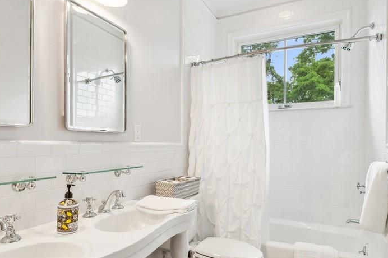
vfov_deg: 55.6
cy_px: 177
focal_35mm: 22
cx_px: 189
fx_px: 237
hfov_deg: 78.6
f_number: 11
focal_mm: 14
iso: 200
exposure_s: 1/3.33
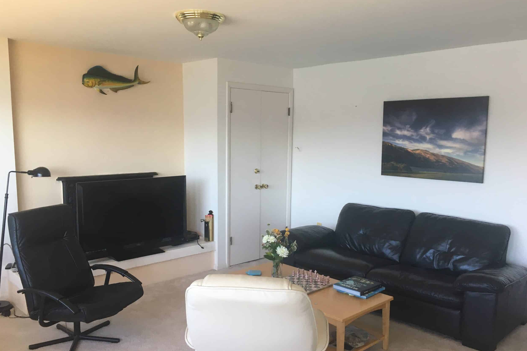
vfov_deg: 42.3
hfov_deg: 60.3
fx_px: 454
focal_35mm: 31
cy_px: 190
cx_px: 262
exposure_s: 1/30
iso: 25
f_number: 2.2
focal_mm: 4.15
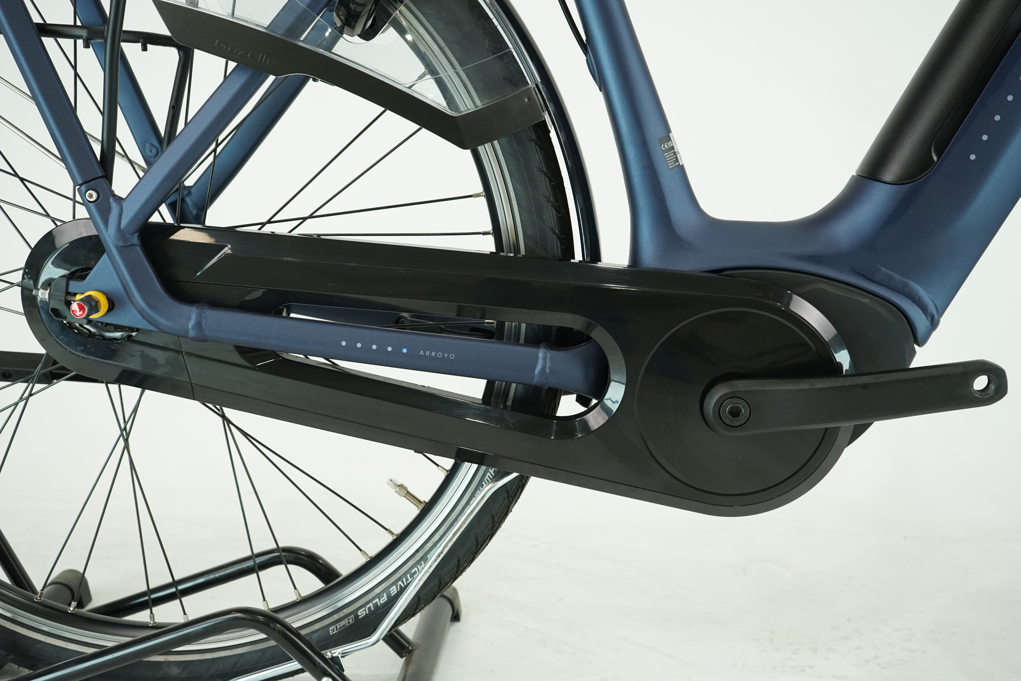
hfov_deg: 50.7
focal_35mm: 38
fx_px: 1078
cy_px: 340
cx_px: 510
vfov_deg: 35.1
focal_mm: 38
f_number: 5.6
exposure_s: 1/200
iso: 1600
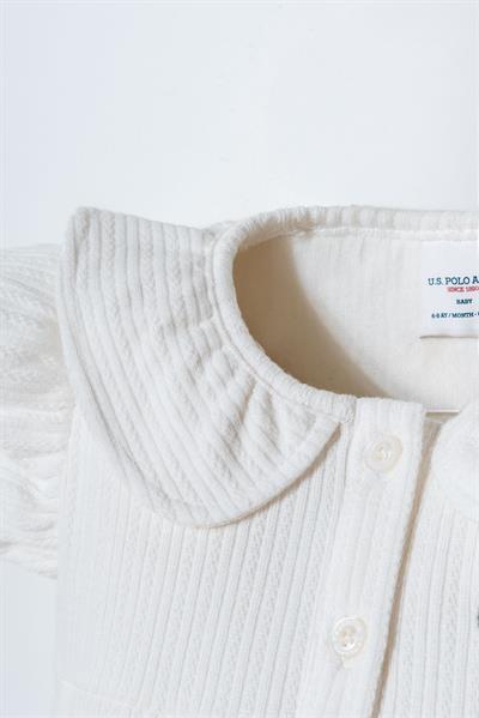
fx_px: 1495
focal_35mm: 75
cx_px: 240
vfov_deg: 27.0
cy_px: 359
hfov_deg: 18.2
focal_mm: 50
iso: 160
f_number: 11
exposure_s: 1/125
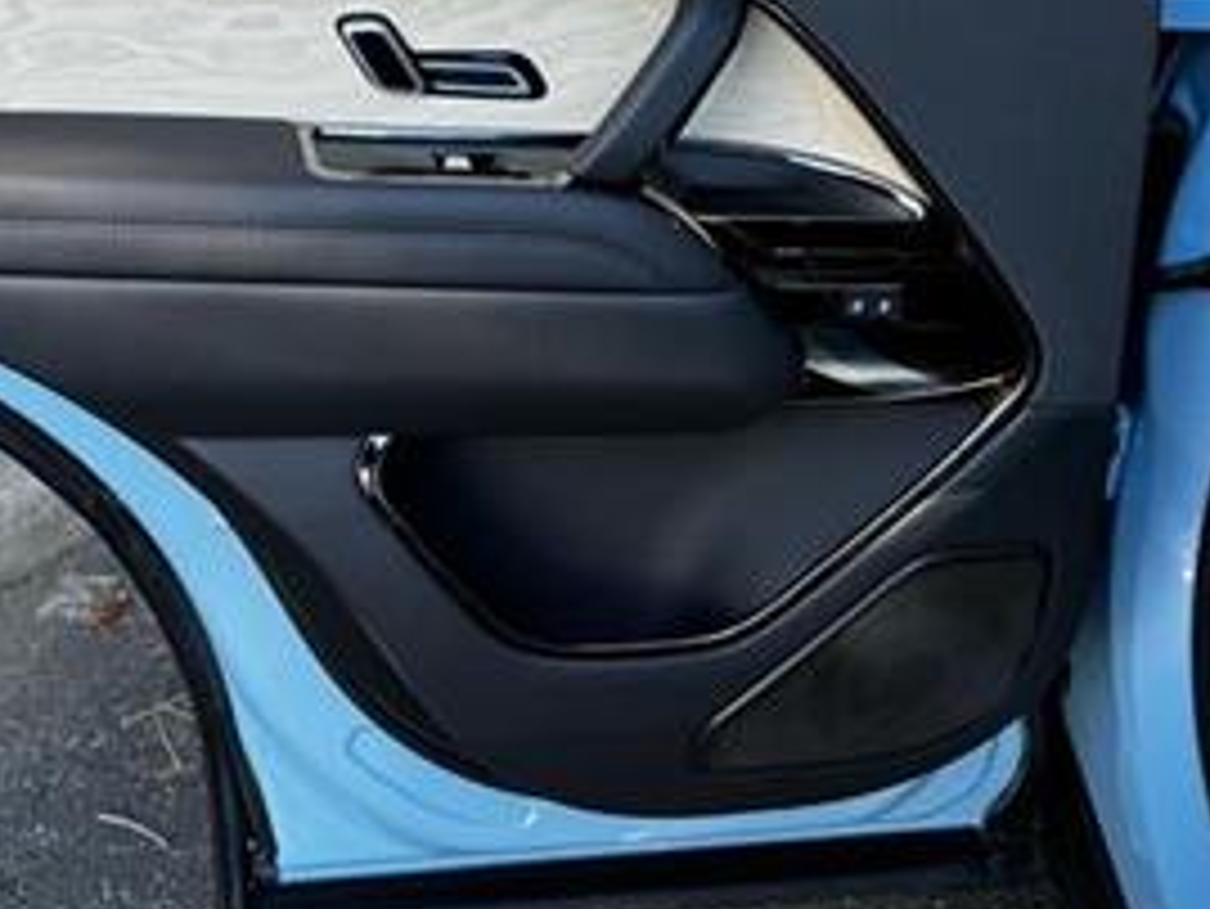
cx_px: 333
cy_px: 234
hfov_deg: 41.1
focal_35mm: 45
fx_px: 1574
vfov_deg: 31.7
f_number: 1.78
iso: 64
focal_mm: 6.76
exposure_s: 1/121
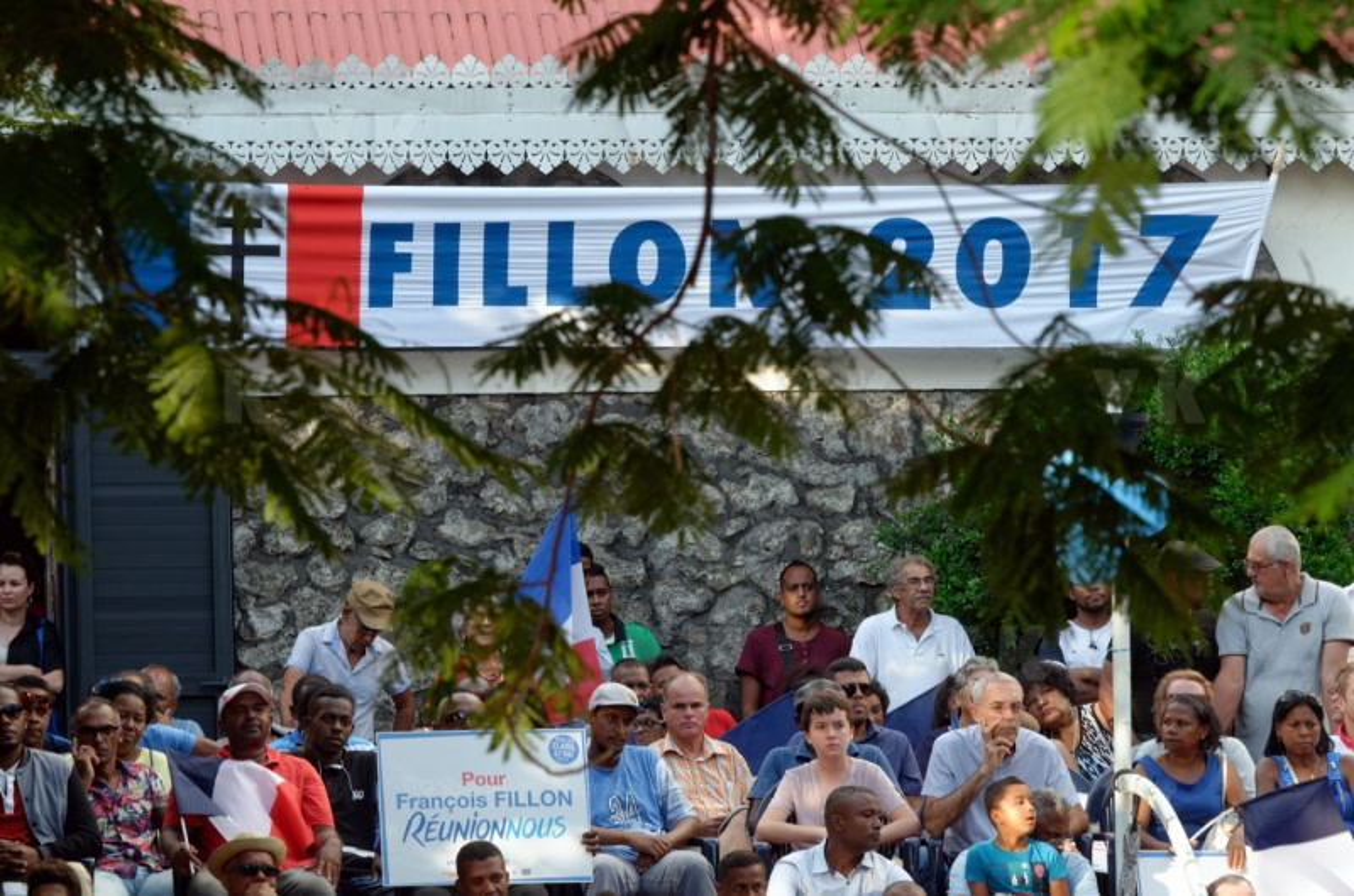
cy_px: 448
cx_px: 677
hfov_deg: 8.3
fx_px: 9290
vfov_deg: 5.5
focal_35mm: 248
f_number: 8
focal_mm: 165
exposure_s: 1/125
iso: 500
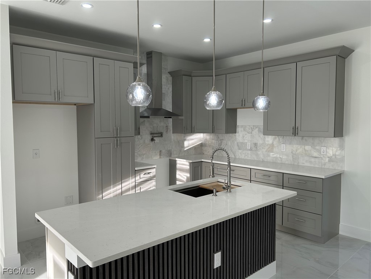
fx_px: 279
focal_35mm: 26
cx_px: 186
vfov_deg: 53.1
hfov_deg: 67.3
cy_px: 140
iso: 50
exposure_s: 1/161
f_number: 1.5
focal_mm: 5.7
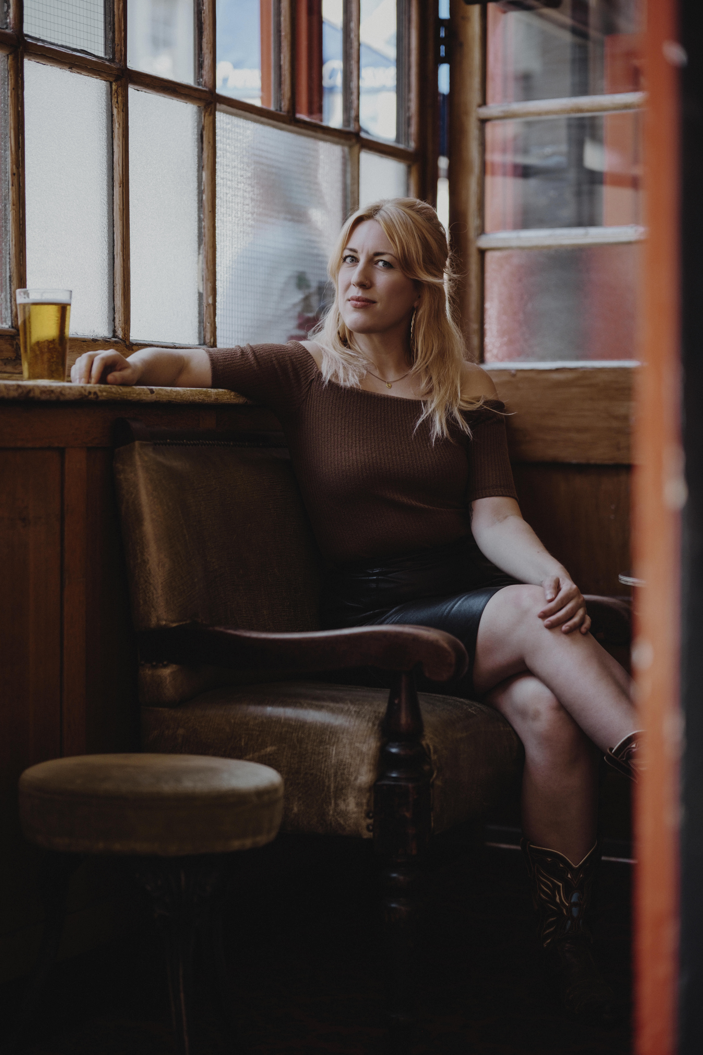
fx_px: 2460
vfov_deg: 24.2
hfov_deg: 16.3
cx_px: 352
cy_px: 528
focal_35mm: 84
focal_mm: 56
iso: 400
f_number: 1.6
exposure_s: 1/500
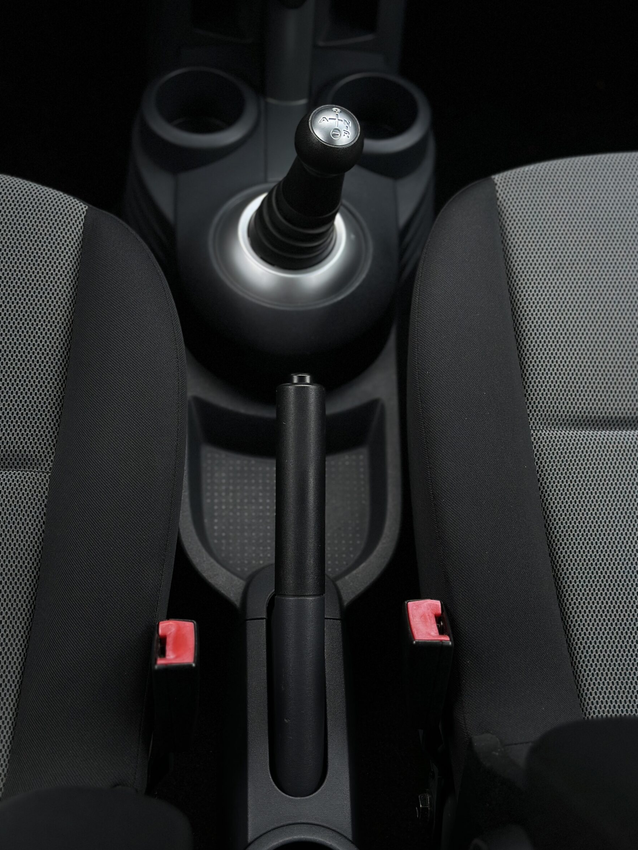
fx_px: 1278
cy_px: 402
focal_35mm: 52
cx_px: 320
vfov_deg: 36.8
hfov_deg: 28.0
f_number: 1.78
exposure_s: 1/60
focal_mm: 6.86
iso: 160
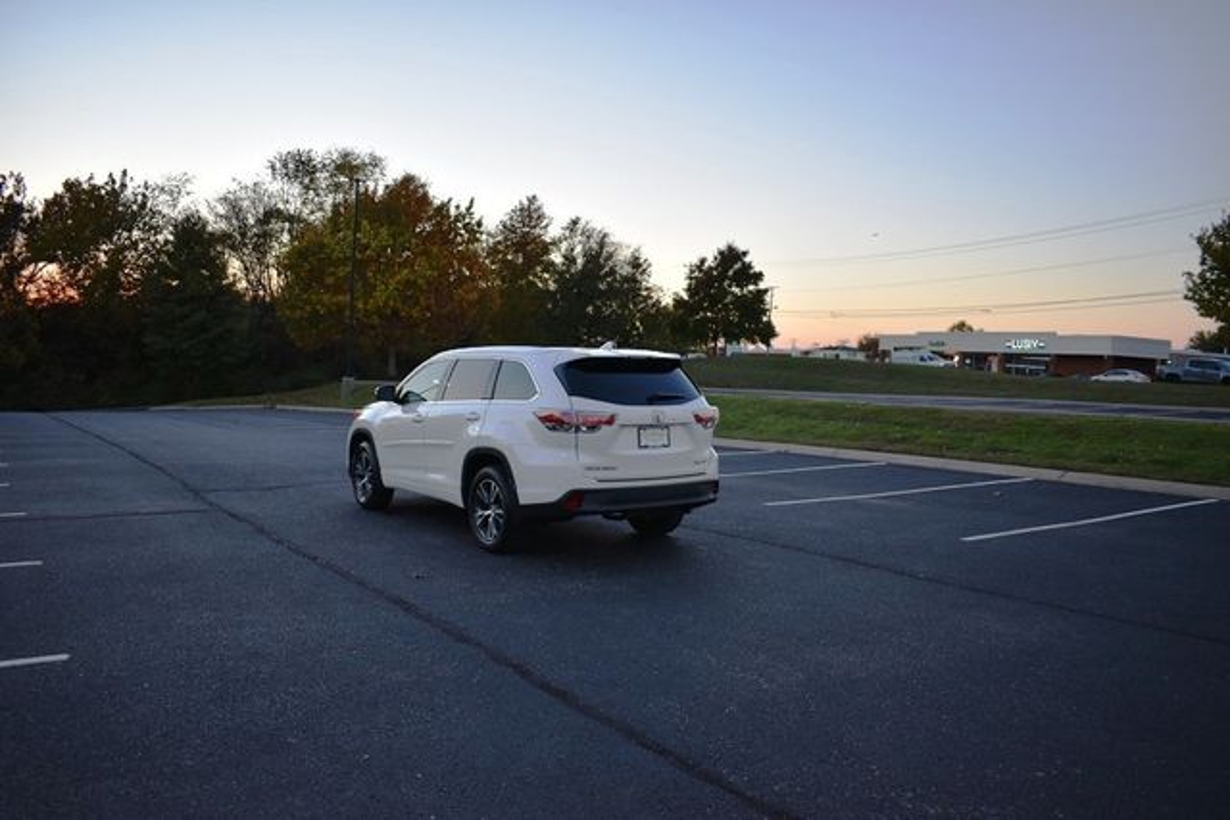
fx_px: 923
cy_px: 410
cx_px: 615
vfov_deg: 48.0
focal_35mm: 27
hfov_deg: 67.4
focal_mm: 18
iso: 400
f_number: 3.5
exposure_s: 1/250
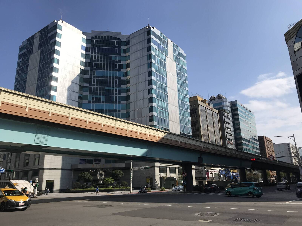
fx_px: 244
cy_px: 113
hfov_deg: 63.4
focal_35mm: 28
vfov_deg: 49.7
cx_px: 151
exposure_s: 1/3425
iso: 20
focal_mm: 3.99
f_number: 1.8
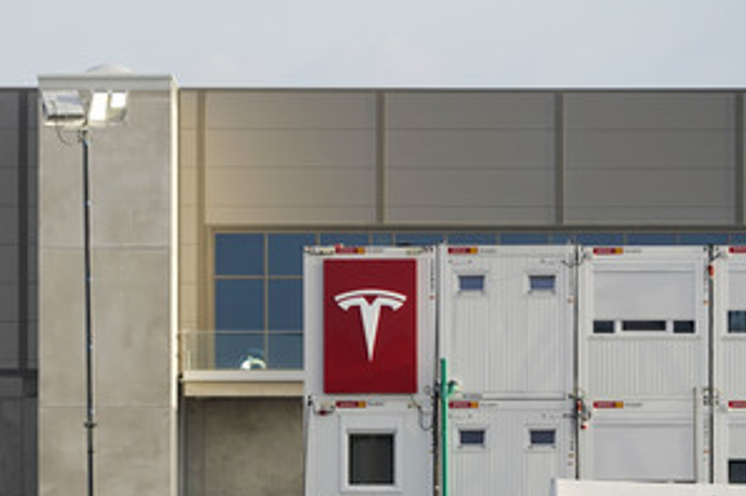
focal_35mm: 596
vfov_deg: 2.3
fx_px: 12337
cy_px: 306
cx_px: 287
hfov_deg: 3.5
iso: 640
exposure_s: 1/1000
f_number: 8
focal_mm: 394
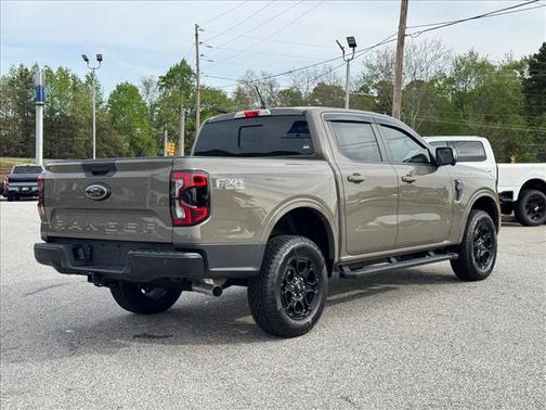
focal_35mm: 48
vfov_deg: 30.3
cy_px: 205
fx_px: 757
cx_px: 273
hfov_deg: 39.7
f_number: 1.78
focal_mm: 6.76
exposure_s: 1/2179
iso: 64
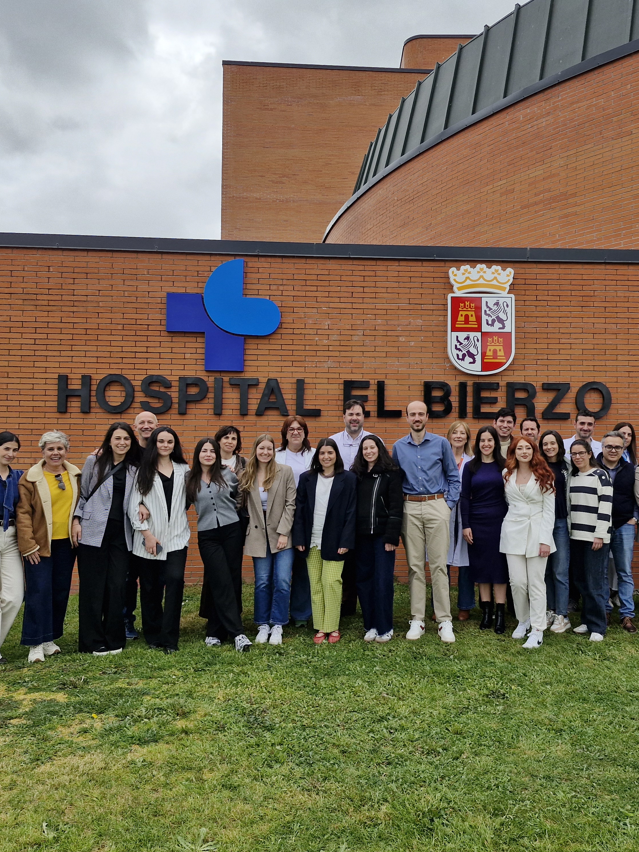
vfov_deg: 58.4
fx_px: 763
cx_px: 371
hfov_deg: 45.3
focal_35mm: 31
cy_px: 425
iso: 50
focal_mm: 5.54
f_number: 1.8
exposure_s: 1/1700
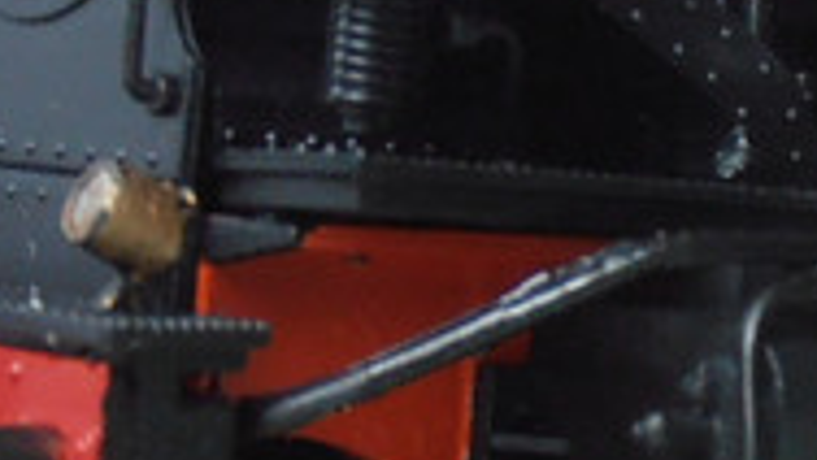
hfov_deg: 9.4
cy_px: 143
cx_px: 767
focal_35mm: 229
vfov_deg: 5.3
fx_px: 4964
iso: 125
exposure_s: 1/6
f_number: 3.9
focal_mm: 6.61
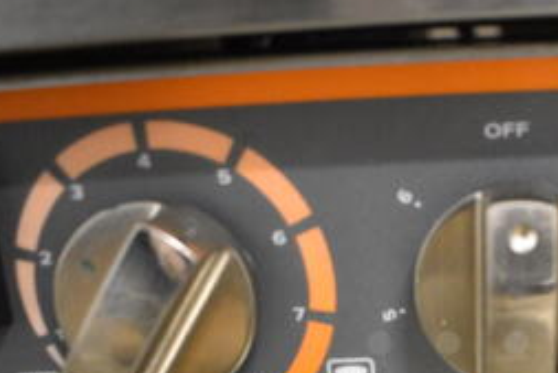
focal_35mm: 65
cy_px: 433
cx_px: 516
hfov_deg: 29.5
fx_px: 1008
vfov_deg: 19.8
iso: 3200
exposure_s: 1/50
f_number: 3.5
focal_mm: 18
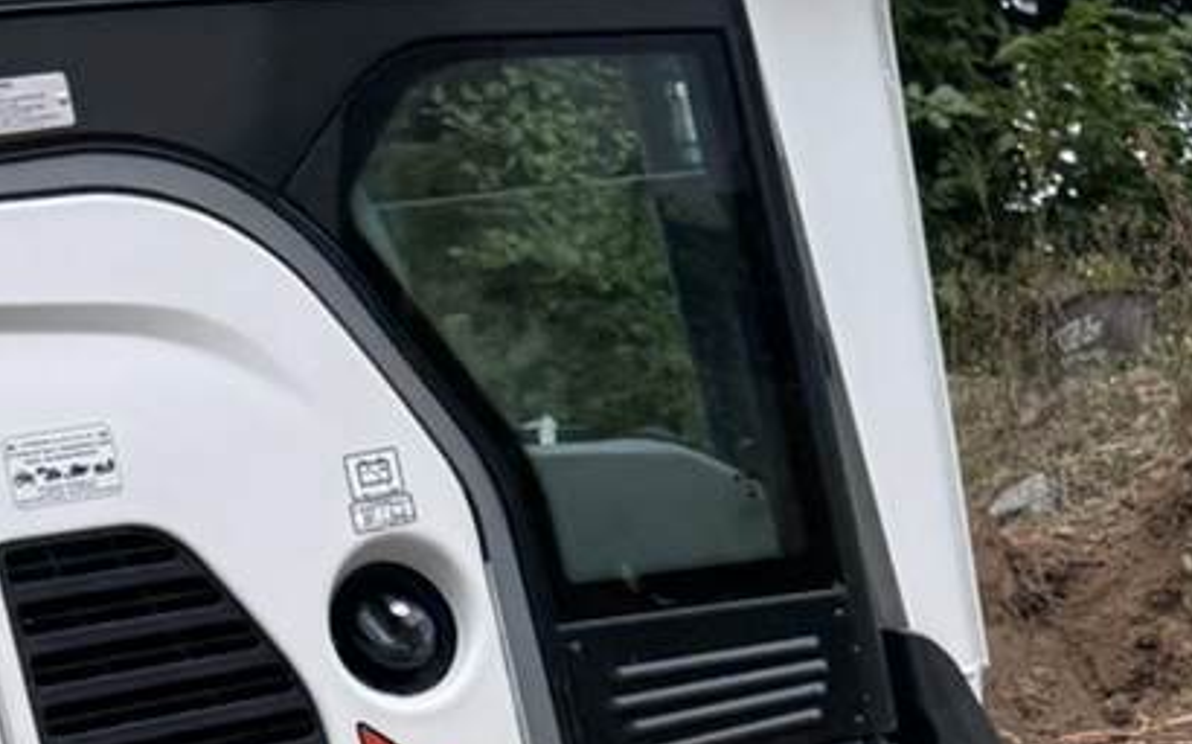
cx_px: 1576
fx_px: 4125
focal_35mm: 127
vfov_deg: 9.8
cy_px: 1337
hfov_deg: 15.6
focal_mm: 6.76
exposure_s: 1/685
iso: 80
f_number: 1.78
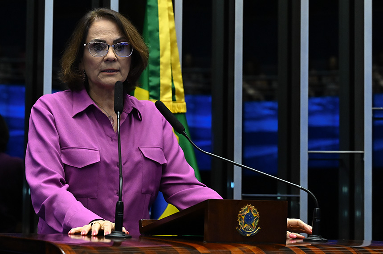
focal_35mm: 123
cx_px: 192
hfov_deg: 16.7
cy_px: 127
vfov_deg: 11.1
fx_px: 1306
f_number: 5
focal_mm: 82
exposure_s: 1/100
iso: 4000
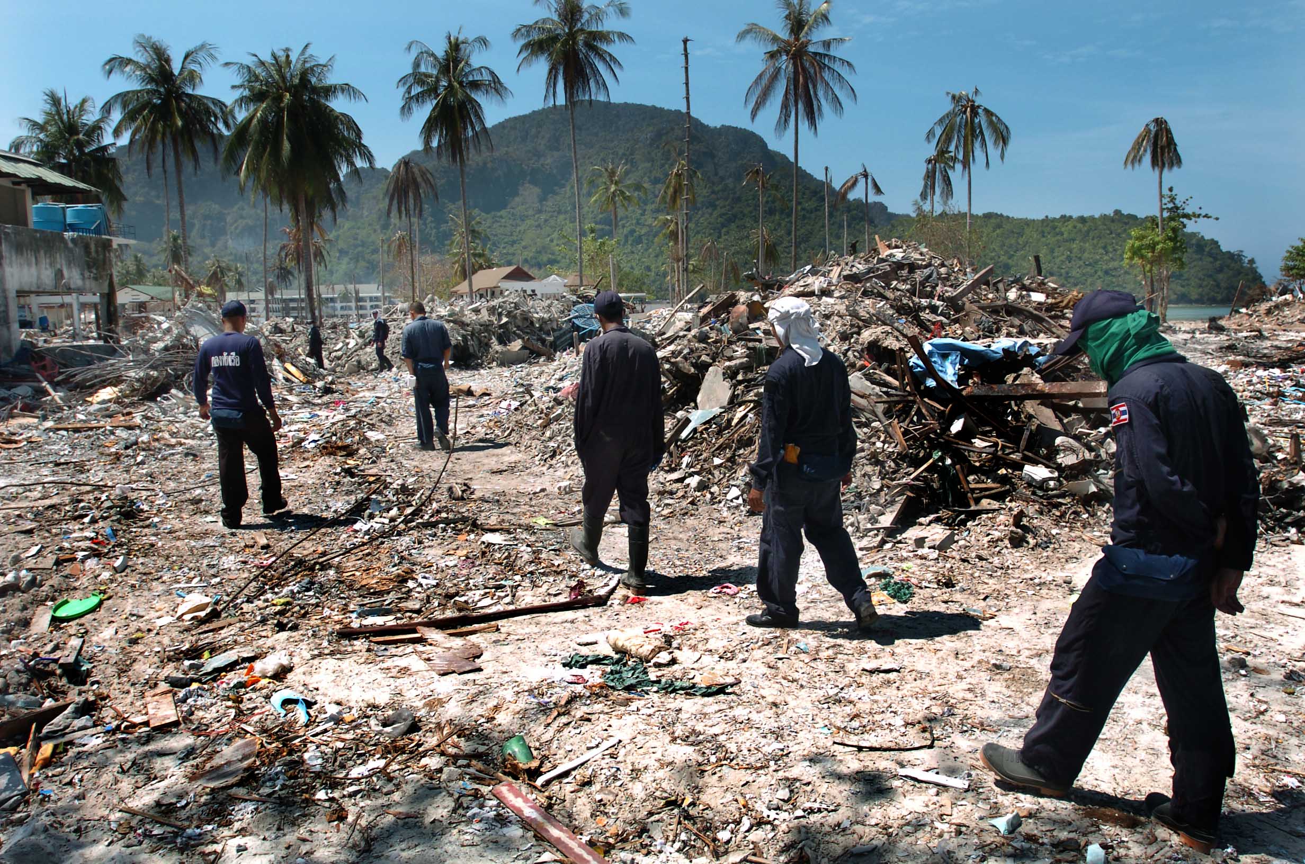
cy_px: 432
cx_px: 652
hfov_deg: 70.5
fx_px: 922
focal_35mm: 26
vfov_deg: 50.2
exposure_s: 1/400
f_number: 6.3
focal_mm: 17
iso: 200
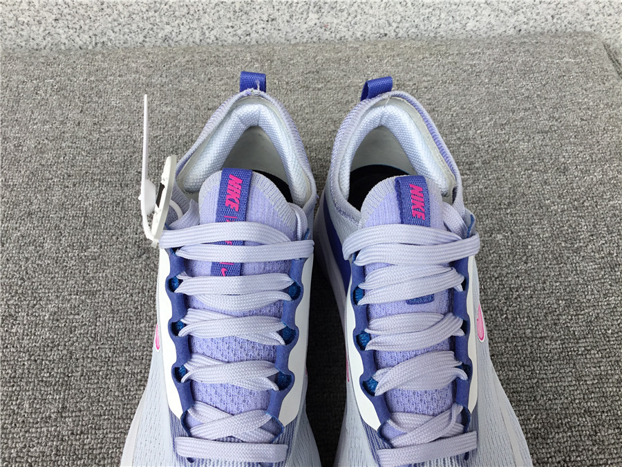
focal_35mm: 31
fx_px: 557
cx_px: 311
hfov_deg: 58.4
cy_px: 234
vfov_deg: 45.4
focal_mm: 3.3
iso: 32
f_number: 2.4
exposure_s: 1/120
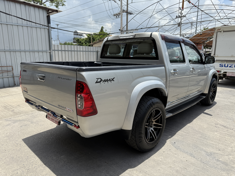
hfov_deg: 71.6
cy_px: 88
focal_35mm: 24
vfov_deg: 56.8
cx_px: 118
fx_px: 163
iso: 80
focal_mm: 6.76
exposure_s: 1/3759
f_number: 1.78
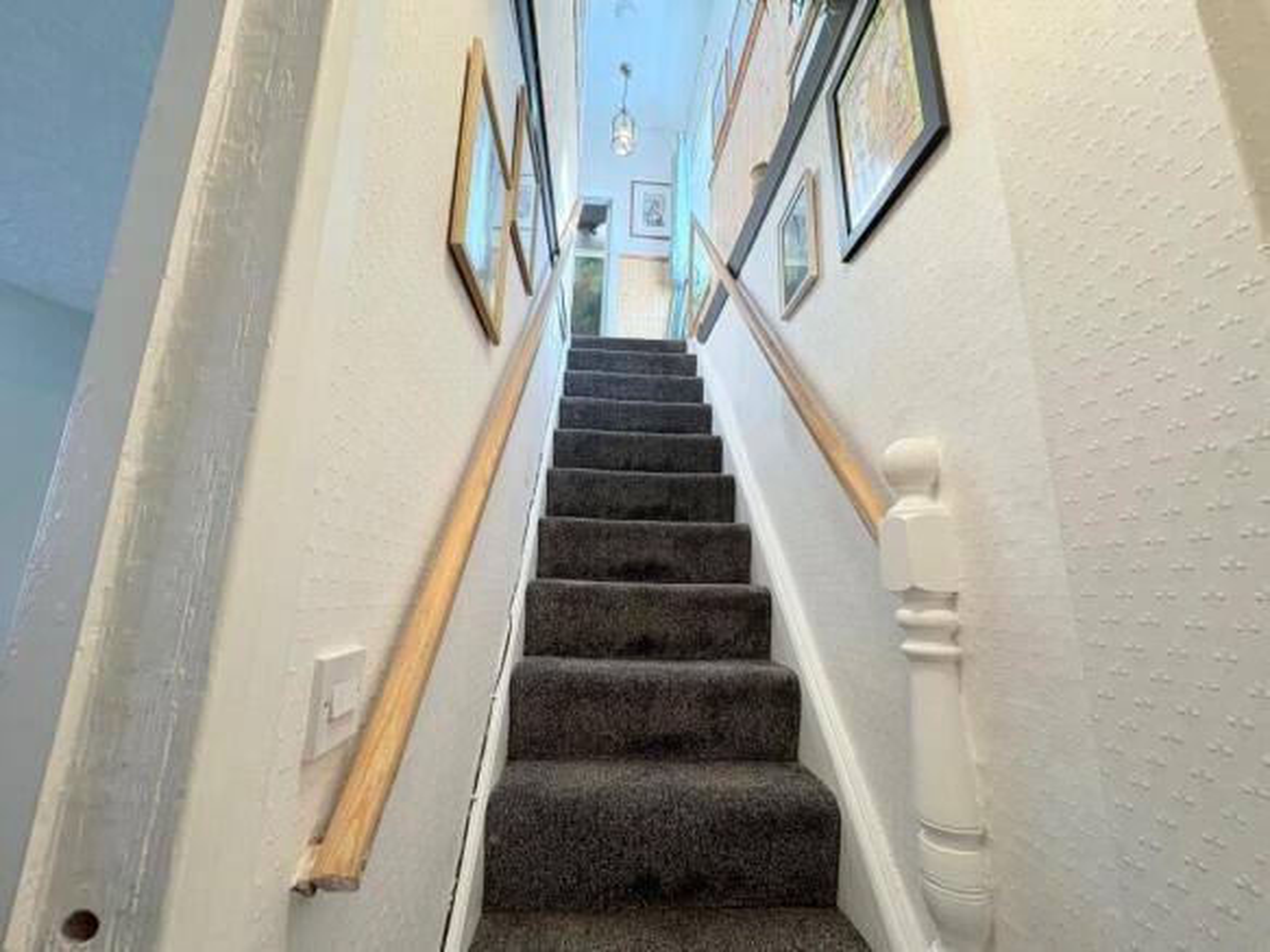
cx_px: 635
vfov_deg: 85.7
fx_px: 514
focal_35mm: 14
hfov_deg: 102.1
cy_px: 476
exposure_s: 1/100
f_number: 2.2
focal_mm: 2.22
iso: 160
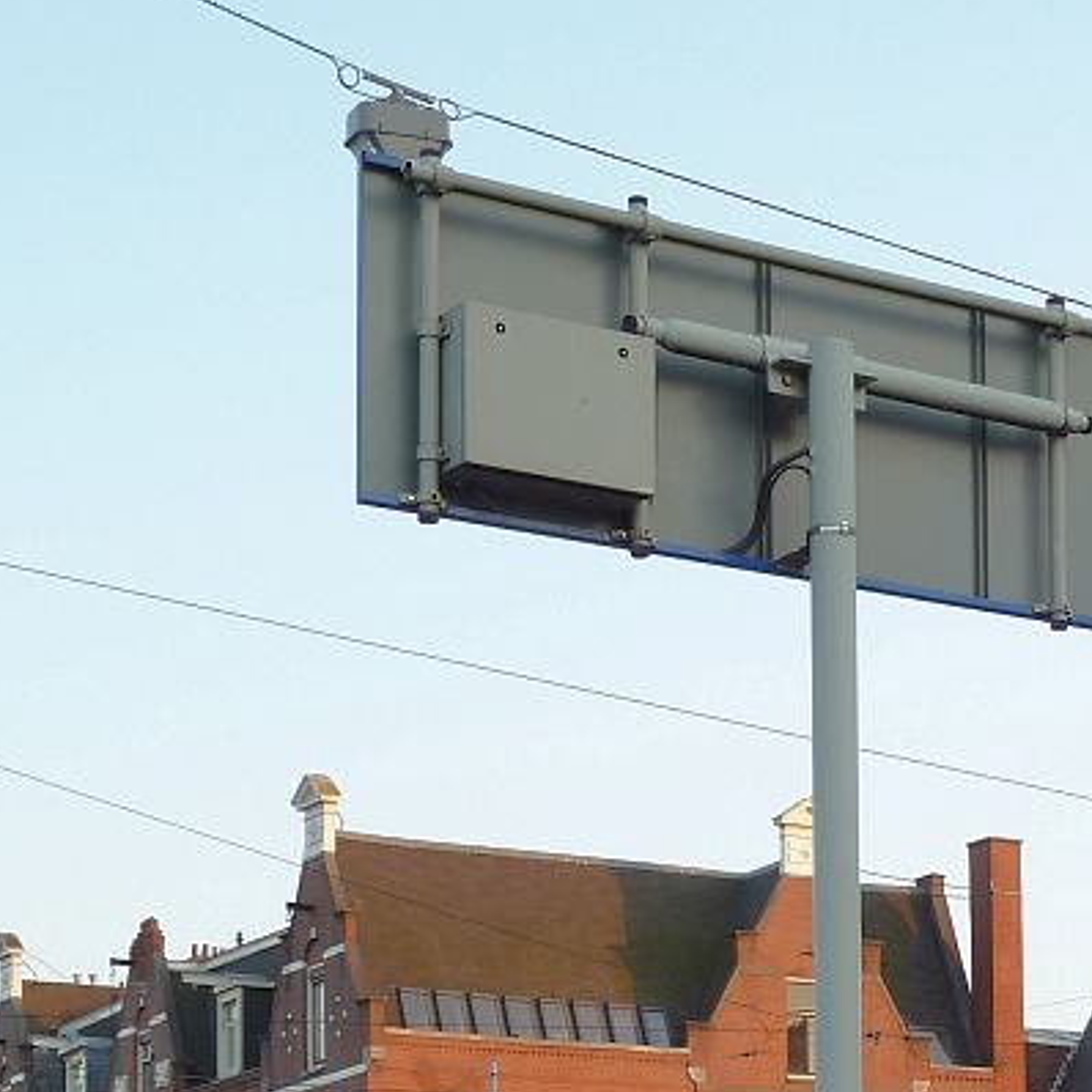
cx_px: 1032
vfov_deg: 16.9
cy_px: 1185
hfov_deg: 17.1
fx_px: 3569
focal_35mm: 100
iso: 80
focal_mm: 7.3
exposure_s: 1/50
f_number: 3.7
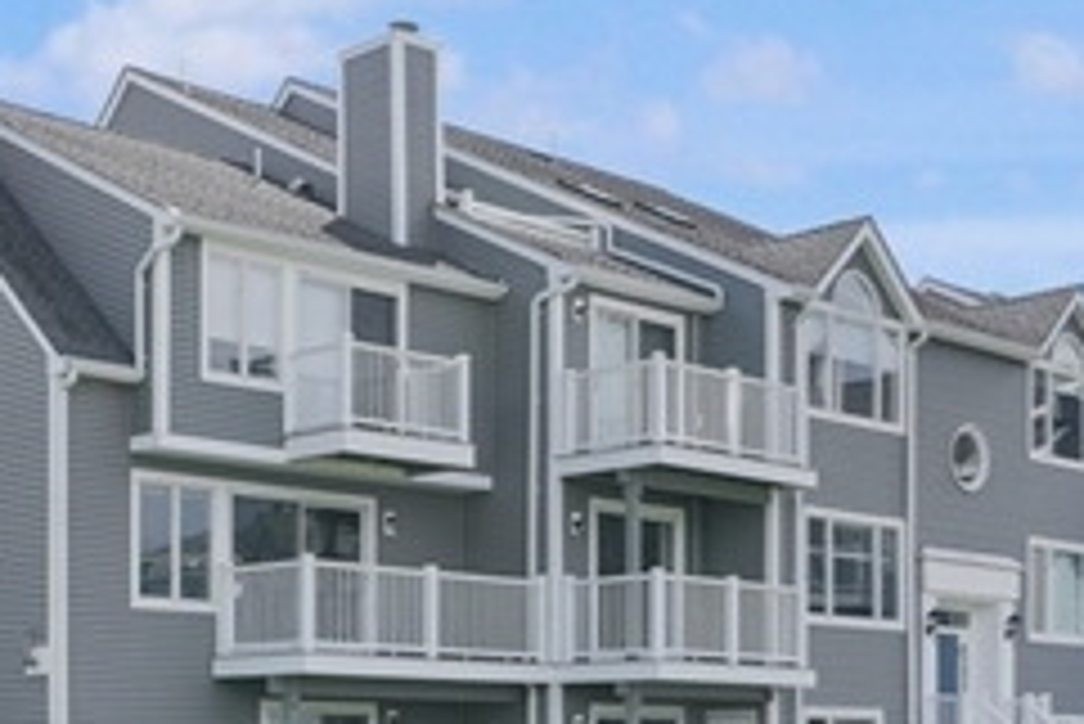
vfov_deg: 19.4
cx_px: 454
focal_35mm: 68
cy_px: 753
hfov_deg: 29.6
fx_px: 2049
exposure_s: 1/60
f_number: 8
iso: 100
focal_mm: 16
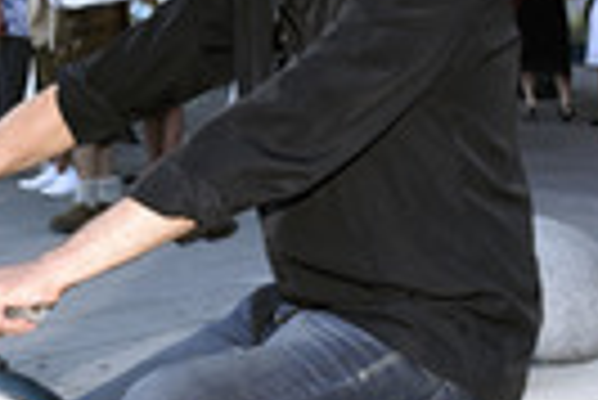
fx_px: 1746
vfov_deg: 13.0
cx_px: 169
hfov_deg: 19.3
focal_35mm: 105
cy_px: 315
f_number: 6.3
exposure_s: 1/160
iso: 800
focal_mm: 31
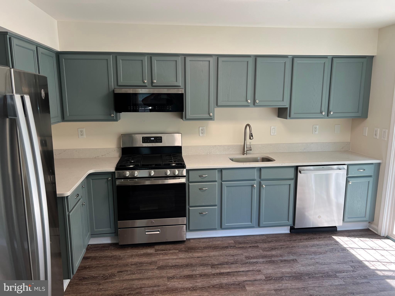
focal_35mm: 26
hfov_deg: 67.3
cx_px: 198
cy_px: 148
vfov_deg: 53.1
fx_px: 297
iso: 64
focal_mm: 5.7
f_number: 1.5
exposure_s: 1/120
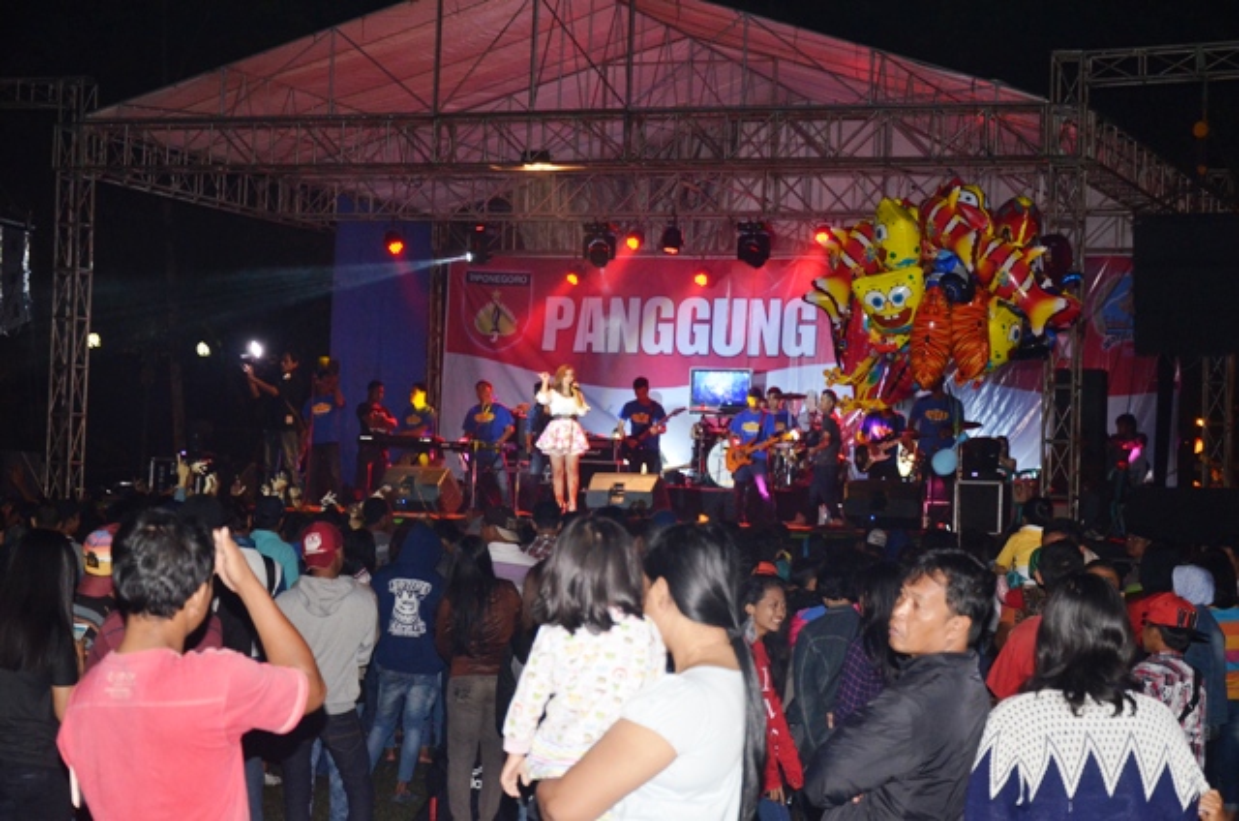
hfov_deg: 27.0
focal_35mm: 75
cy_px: 410
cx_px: 620
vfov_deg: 18.1
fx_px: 2576
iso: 1600
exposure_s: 1/80
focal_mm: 50
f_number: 5
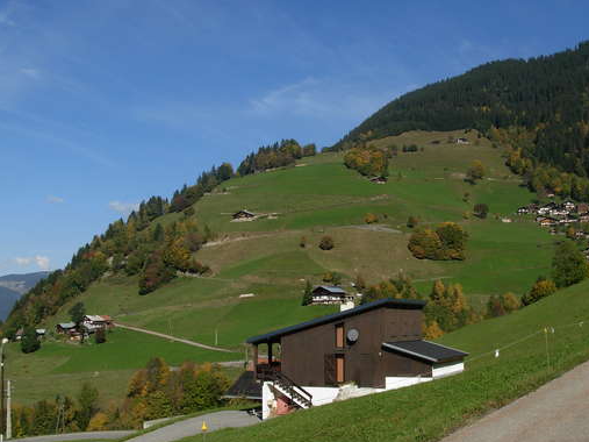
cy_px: 205
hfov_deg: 42.1
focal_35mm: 45
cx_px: 309
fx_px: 766
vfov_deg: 32.2
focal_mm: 6.3
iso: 79
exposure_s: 1/724
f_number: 4.9
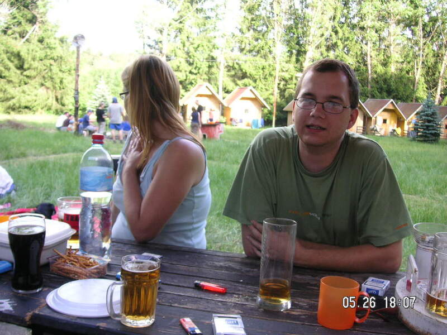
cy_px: 168
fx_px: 478
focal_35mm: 37
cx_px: 224
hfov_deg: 50.1
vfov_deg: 38.7
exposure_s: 1/90
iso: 50
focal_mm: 6.1
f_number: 2.8
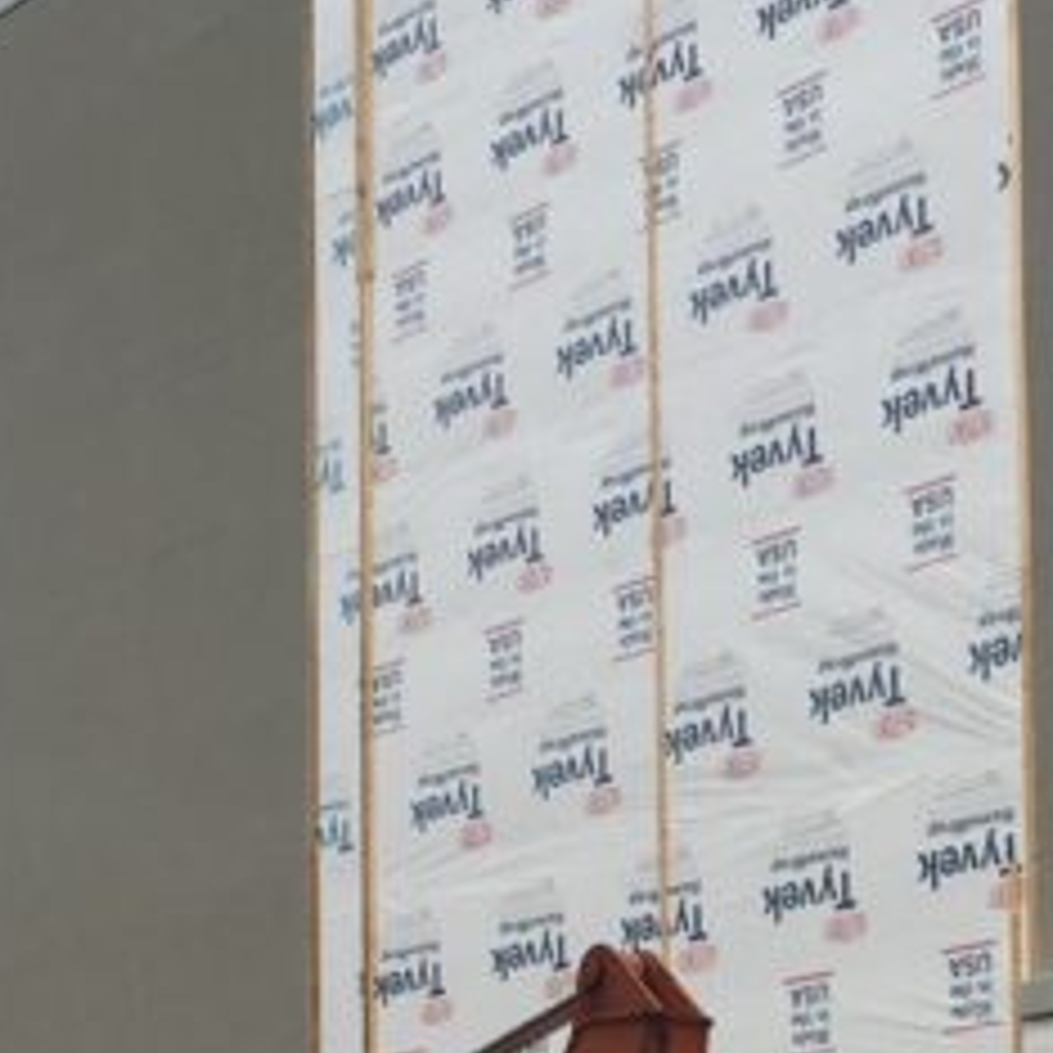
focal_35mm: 112
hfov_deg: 15.4
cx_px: 950
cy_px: 1058
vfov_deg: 15.3
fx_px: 3855
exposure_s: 1/2083
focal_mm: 4.15
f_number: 2.2
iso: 32
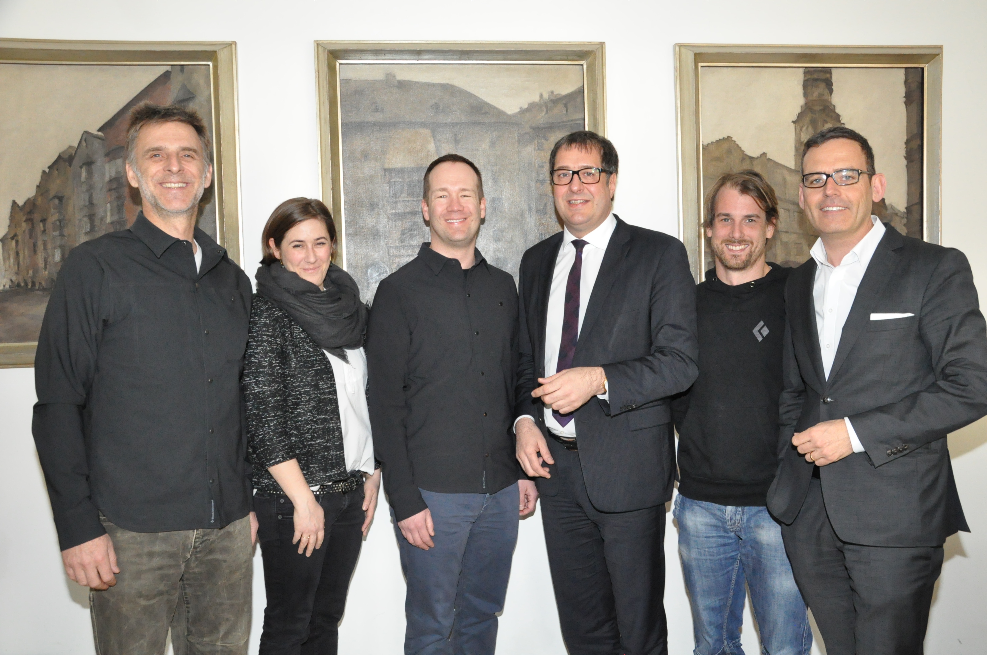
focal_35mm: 33
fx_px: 904
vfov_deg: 39.9
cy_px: 328
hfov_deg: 57.3
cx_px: 494
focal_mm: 22
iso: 3200
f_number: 8
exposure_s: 1/60
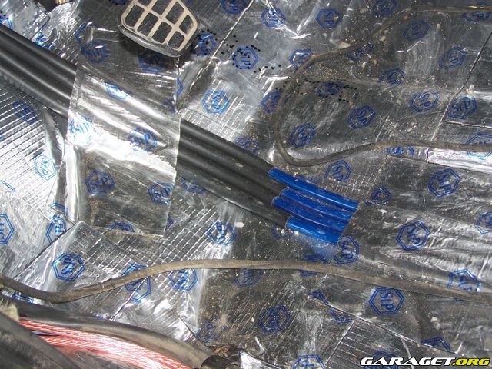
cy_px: 184
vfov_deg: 28.6
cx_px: 246
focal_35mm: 51
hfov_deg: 37.5
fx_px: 725
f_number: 3
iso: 80
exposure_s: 1/60
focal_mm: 8.5
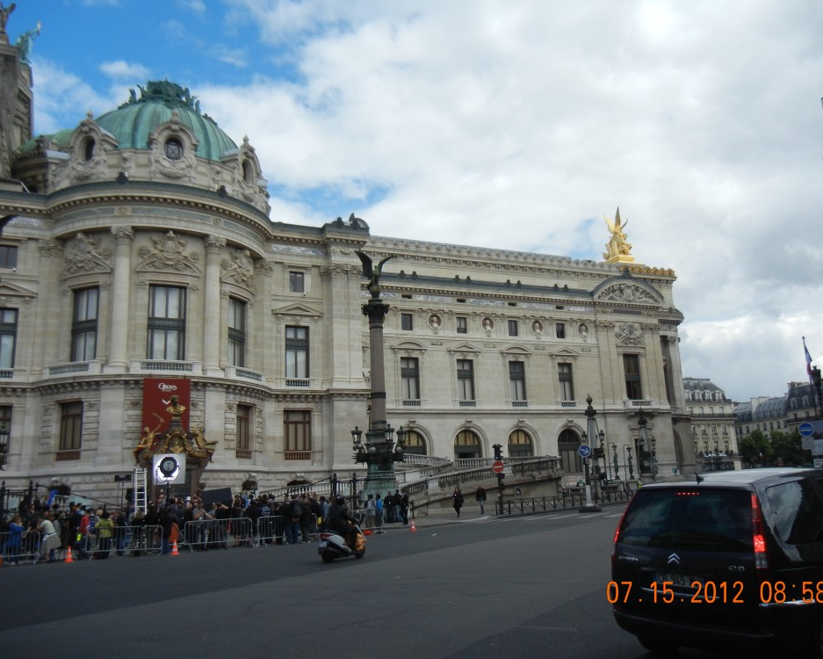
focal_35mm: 32
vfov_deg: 45.8
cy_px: 325
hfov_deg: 55.6
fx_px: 780
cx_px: 433
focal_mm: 5.4
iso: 160
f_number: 7
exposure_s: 1/434
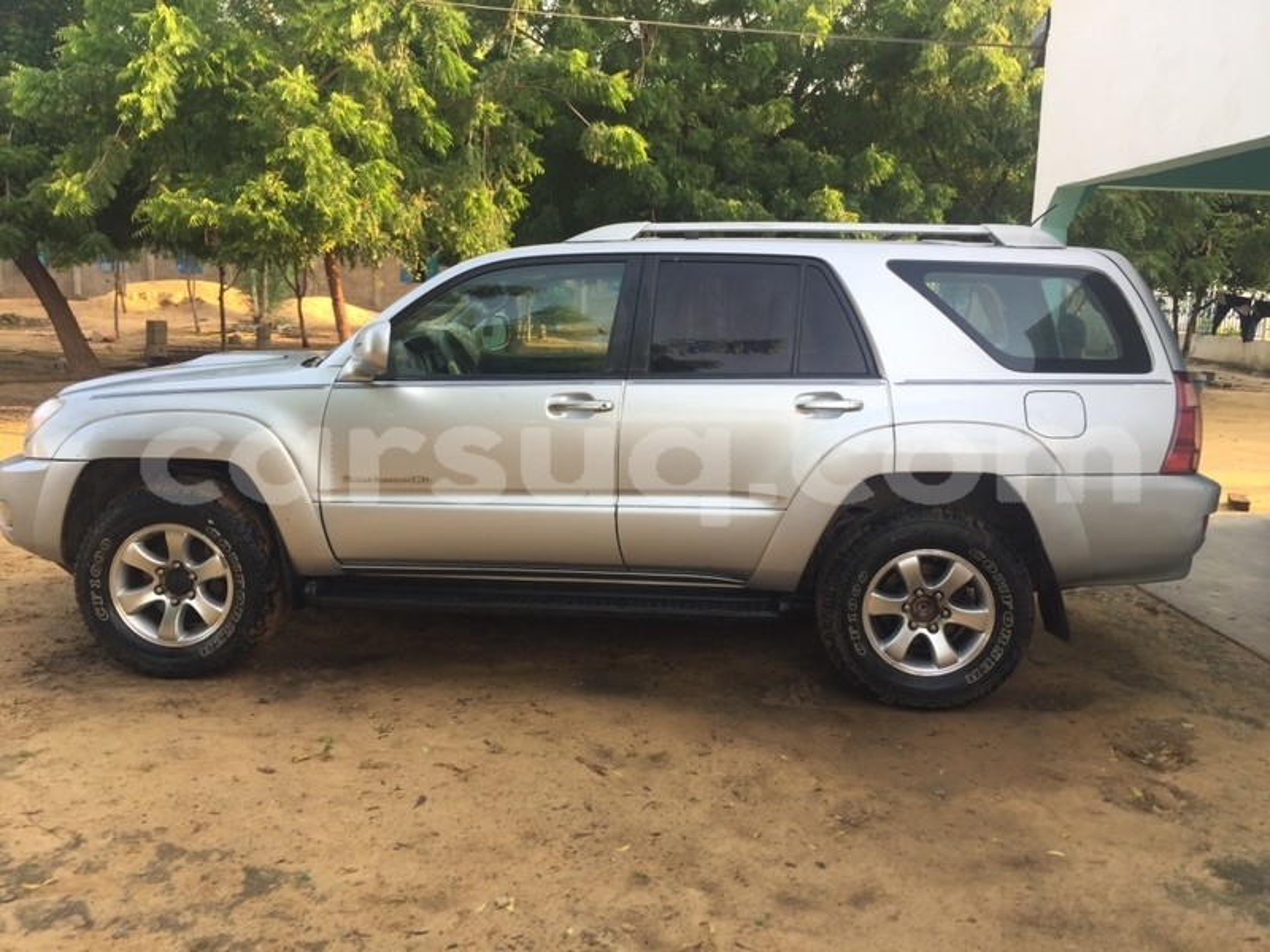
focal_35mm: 29
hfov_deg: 61.7
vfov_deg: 48.2
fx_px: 1064
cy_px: 476
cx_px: 635
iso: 32
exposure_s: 1/134
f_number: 2.2
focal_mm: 4.15
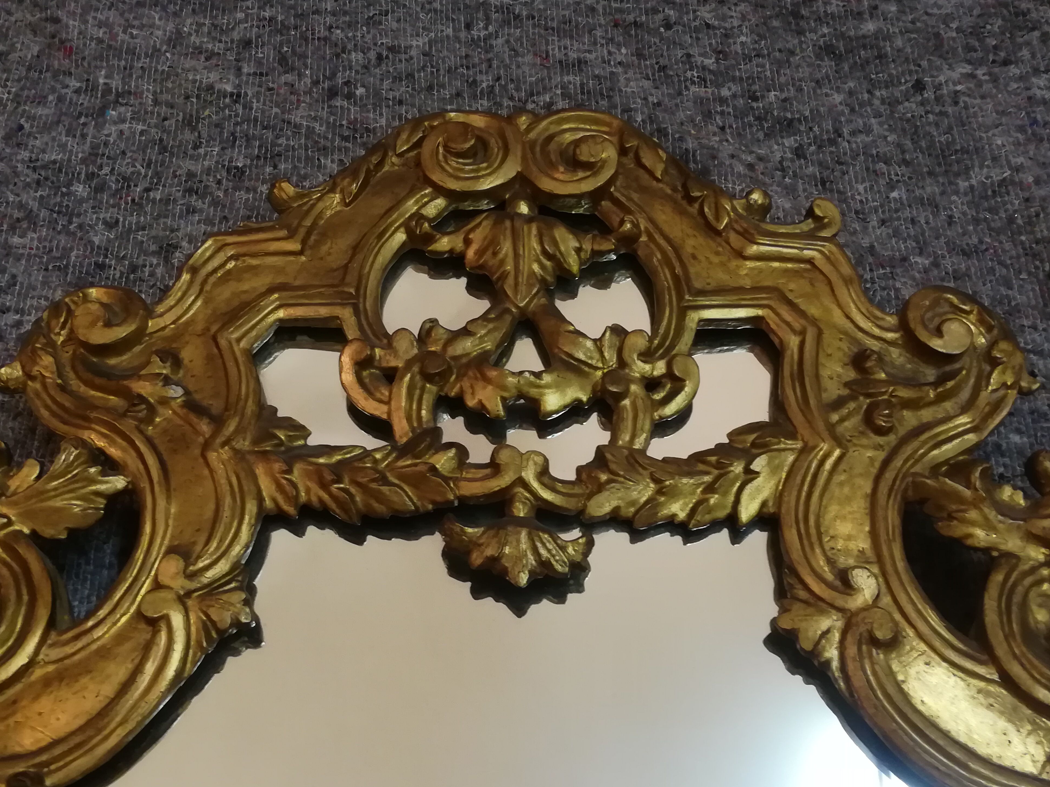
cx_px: 529
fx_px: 1153
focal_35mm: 38
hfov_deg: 49.0
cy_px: 399
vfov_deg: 37.7
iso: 320
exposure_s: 1/33.3
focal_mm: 3.83
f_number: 2.2
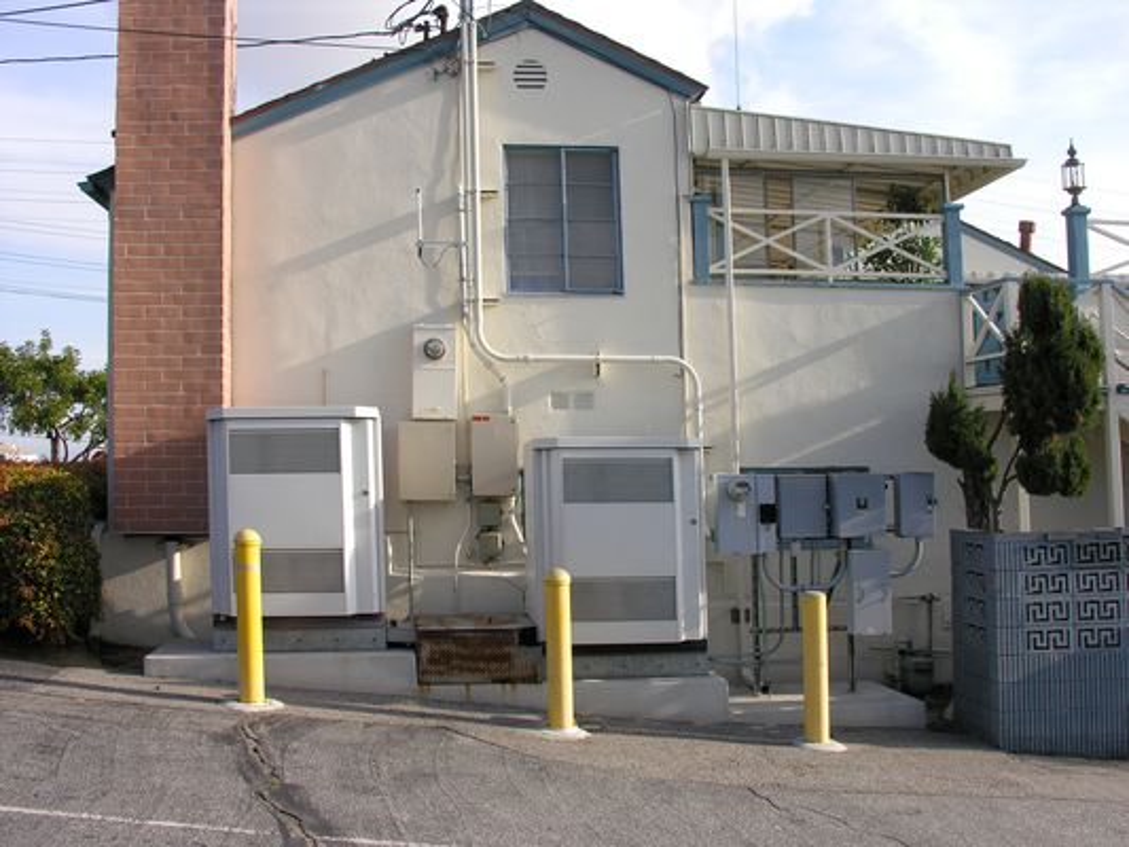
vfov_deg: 40.7
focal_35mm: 35
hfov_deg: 52.6
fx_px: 1142
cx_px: 564
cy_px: 424
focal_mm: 8.9
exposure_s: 1/176
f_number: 5
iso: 50
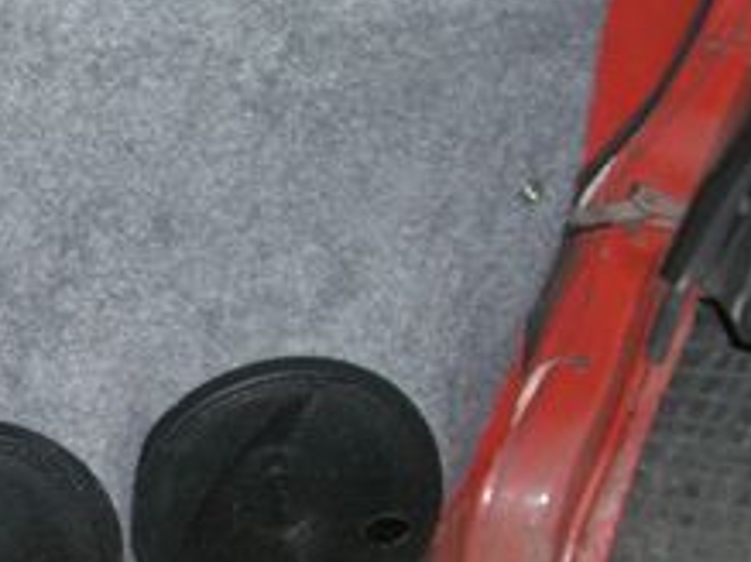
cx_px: -206
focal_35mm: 111
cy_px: 576
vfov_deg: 13.1
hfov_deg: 16.8
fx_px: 2407
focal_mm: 6.2
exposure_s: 1/60
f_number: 2.7
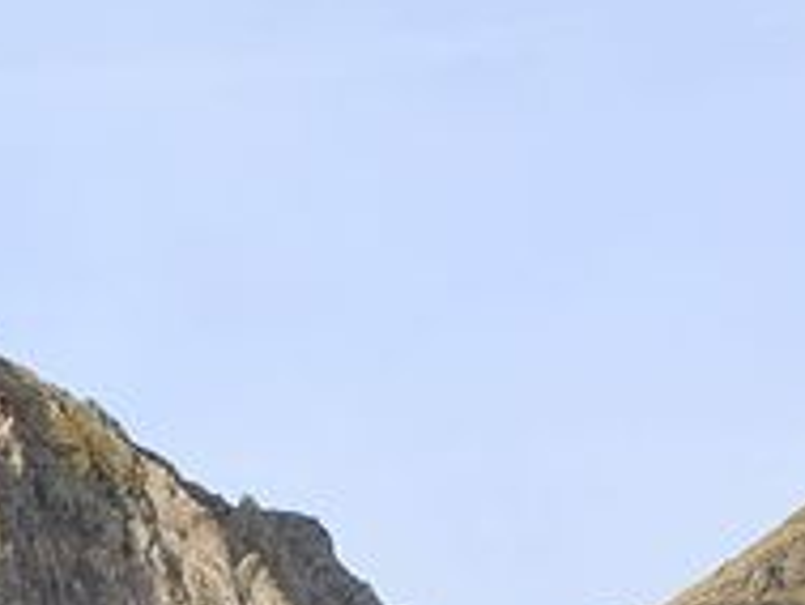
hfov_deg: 16.2
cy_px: 1048
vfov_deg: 12.4
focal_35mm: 110
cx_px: -439
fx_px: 2560
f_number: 2.4
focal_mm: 4.3
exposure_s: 1/549
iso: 50
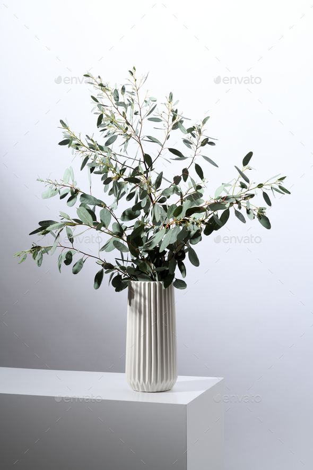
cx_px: 156
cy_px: 235
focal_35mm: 85
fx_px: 1108
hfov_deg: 16.1
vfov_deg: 23.9
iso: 100
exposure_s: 1/125
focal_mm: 85
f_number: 11
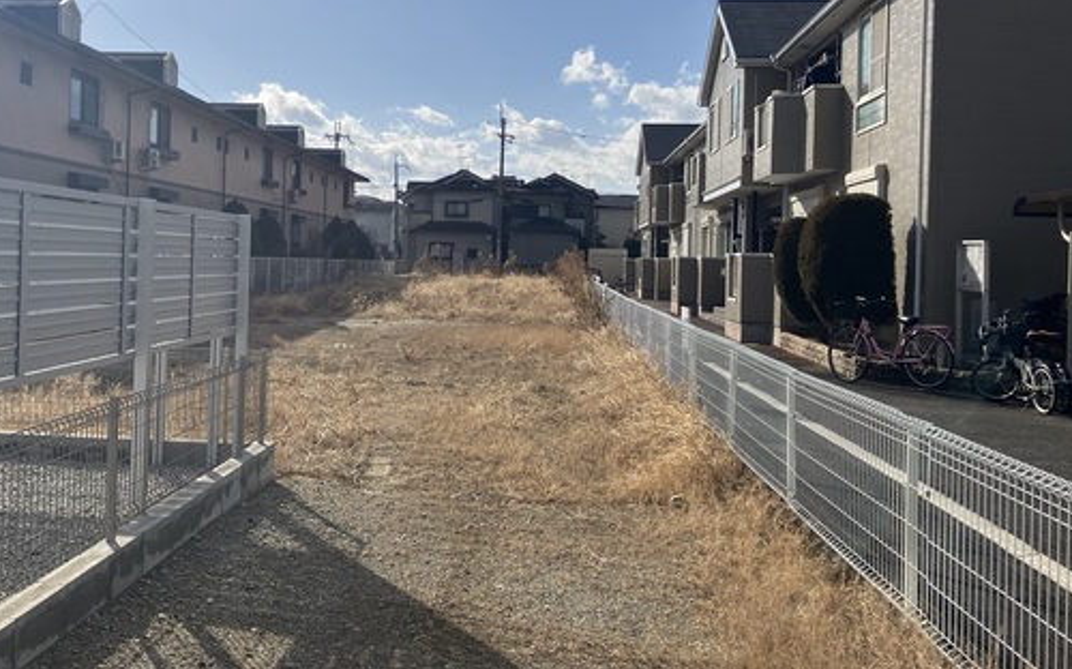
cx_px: 431
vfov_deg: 33.5
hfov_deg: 51.2
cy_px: 274
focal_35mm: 38
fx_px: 1110
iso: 32
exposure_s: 1/4049
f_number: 1.8
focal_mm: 3.99
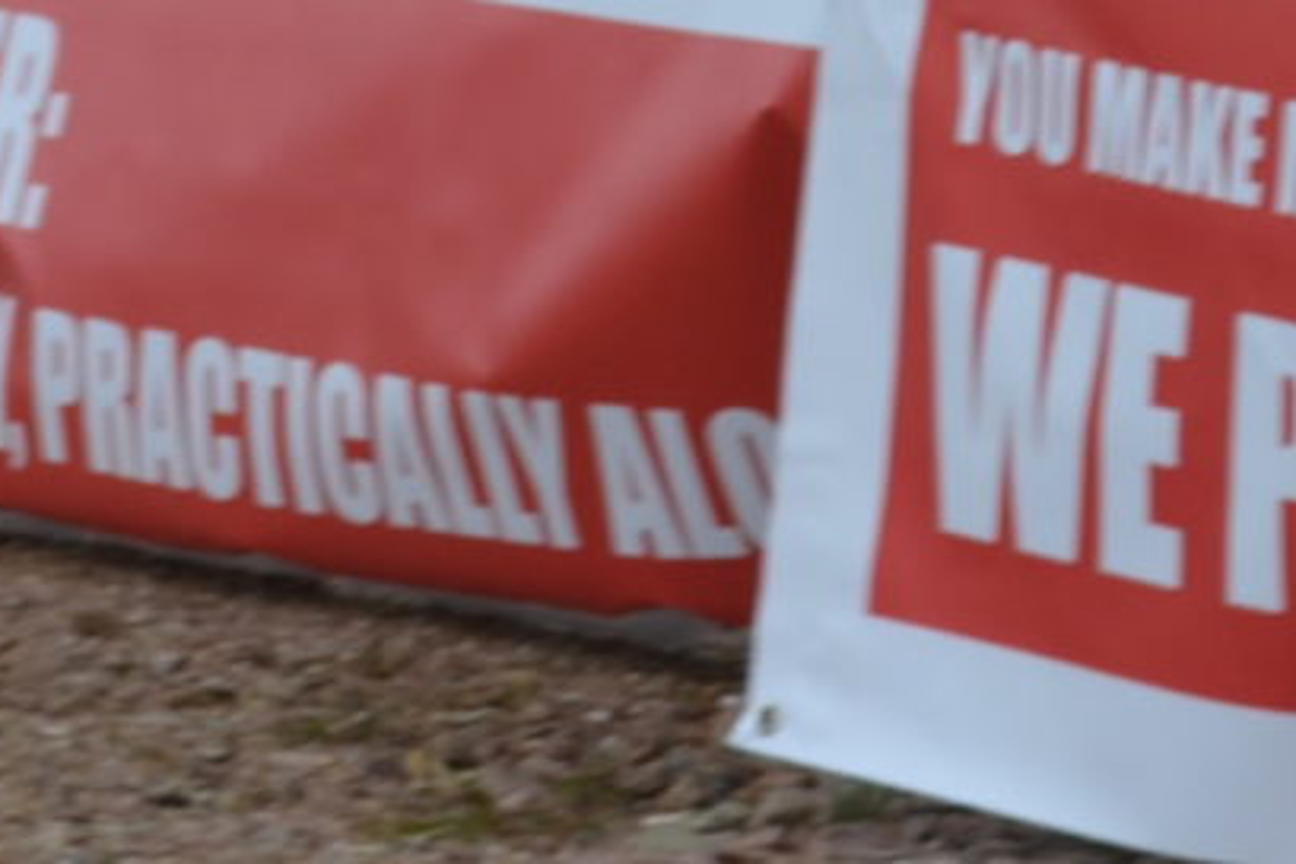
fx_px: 15587
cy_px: -1456
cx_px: -149
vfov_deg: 3.1
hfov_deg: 4.7
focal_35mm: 433
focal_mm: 46
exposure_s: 1/160
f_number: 6.3
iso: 100
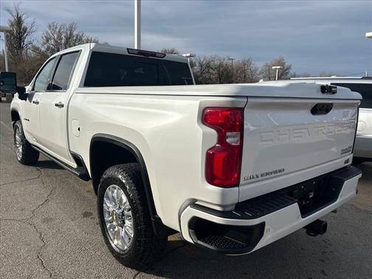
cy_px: 140
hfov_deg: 67.3
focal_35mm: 26
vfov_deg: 53.1
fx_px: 279
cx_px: 186
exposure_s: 1/8000
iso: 50
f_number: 1.5
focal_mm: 5.7
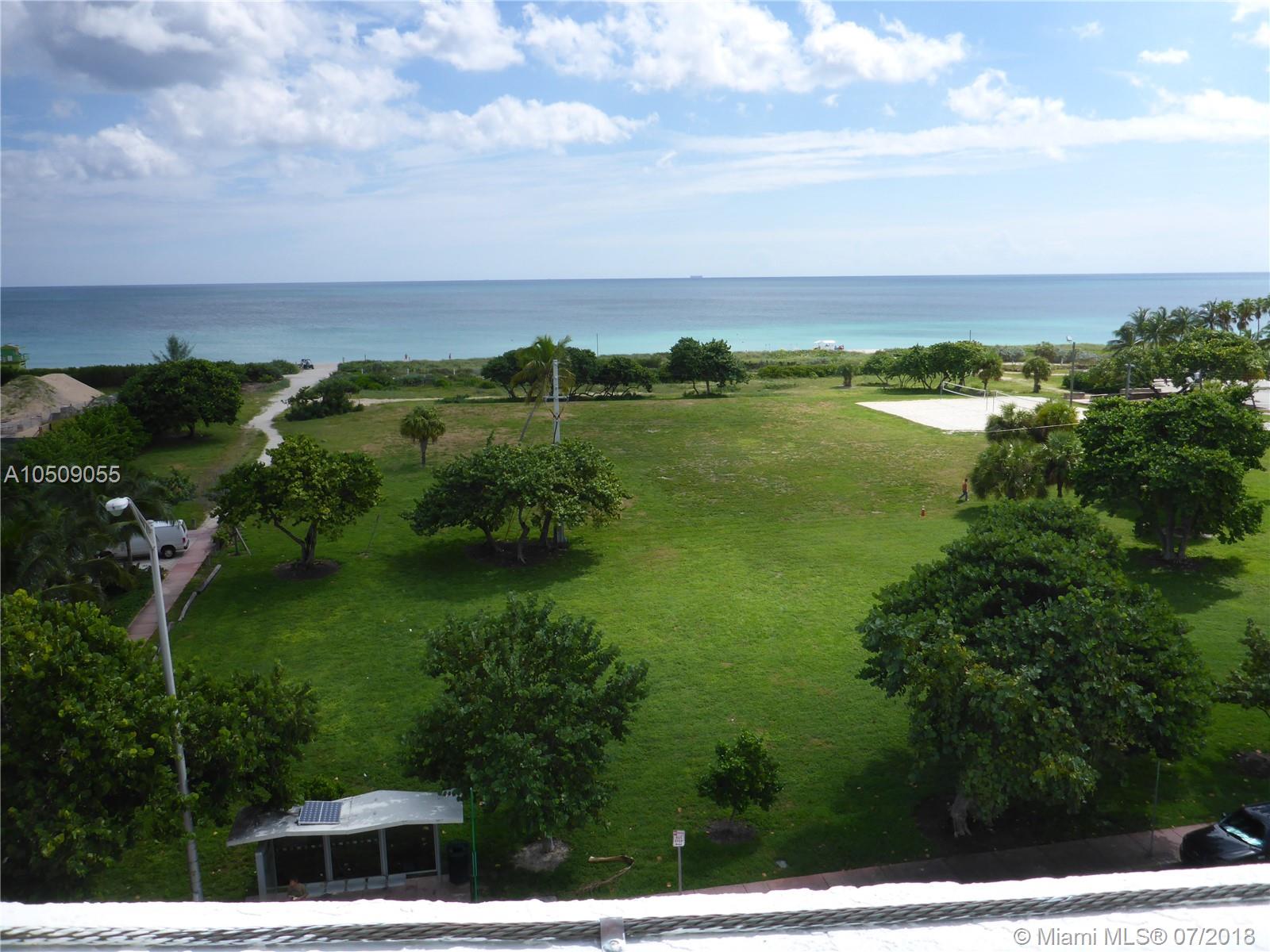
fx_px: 1027
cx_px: 635
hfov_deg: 63.4
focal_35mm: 28
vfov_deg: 49.7
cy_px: 476
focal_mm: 4.9
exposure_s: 1/1300
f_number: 3.3
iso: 100
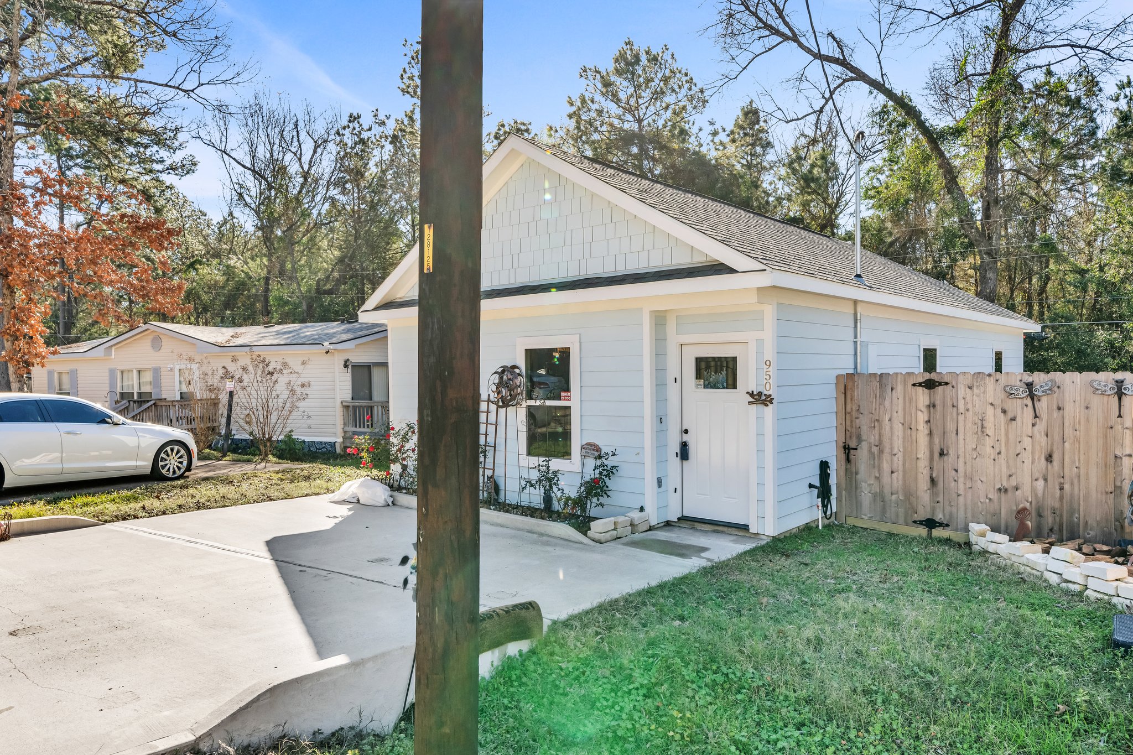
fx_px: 692
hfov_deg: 78.6
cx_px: 566
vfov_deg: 57.2
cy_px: 378
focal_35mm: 22
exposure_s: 1/500
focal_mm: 22
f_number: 9
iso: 400
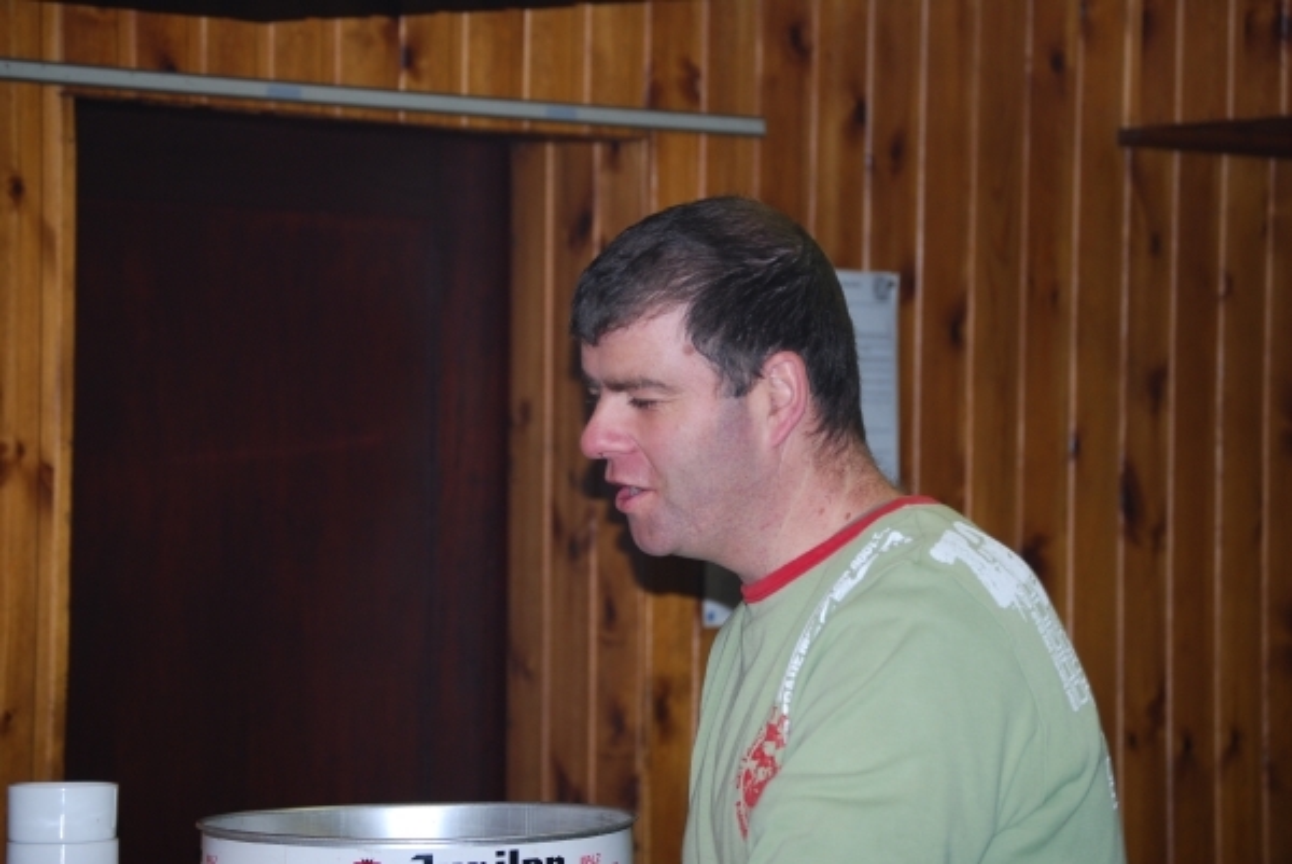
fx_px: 4202
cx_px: 646
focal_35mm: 117
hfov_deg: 17.5
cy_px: 432
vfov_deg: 11.7
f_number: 4.5
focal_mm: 78
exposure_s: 1/60
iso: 200
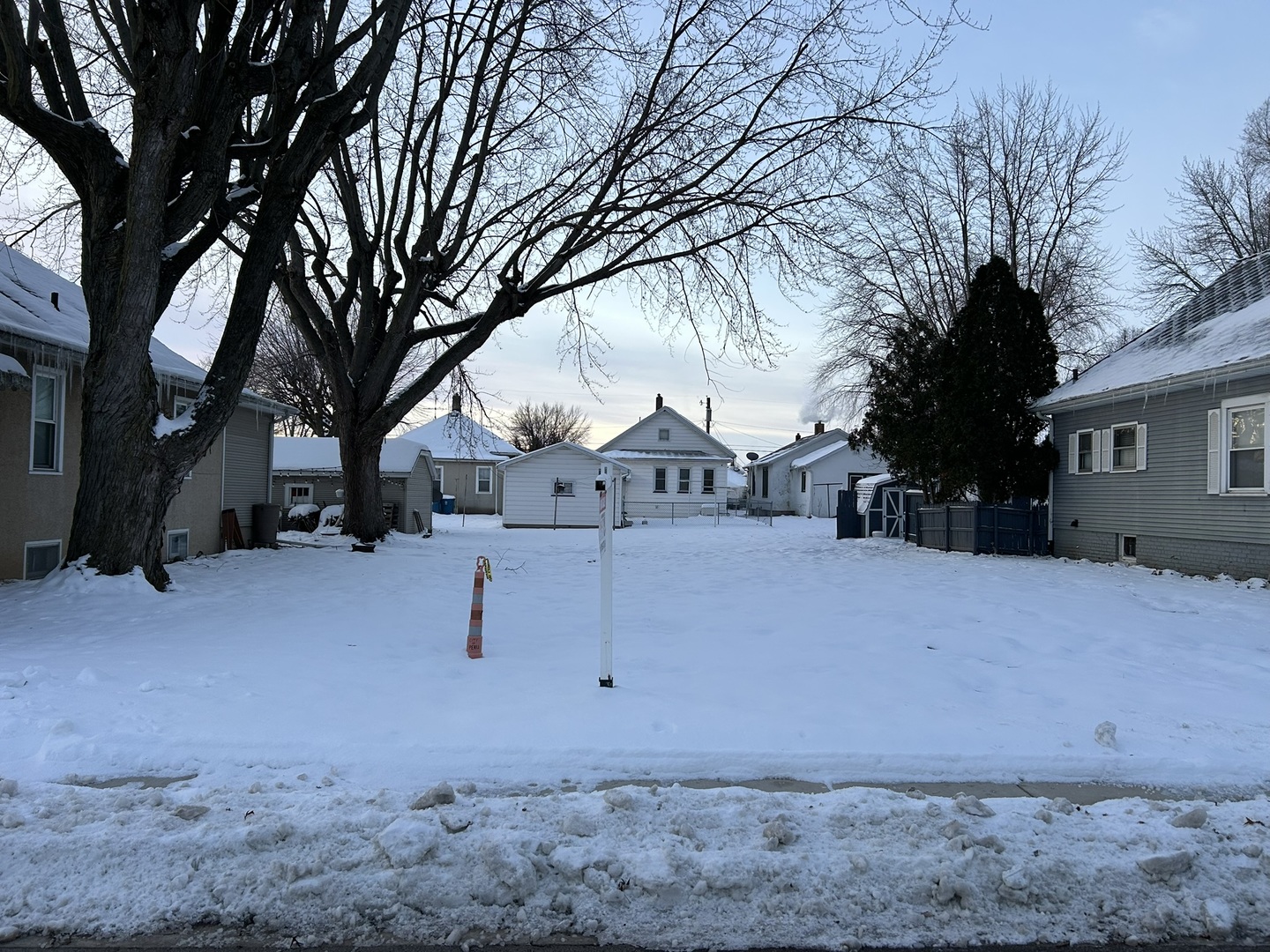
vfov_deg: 53.1
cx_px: 635
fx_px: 954
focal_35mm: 26
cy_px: 476
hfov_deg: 67.3
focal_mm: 5.7
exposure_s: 1/121
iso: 100
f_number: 1.5
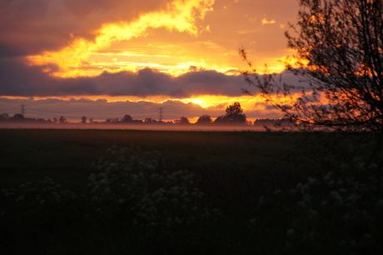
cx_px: 192
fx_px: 2073
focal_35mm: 195
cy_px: 128
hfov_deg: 10.6
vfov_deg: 7.0
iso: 100
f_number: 5.6
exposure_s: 1/80
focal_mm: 130
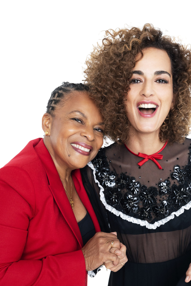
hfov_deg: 23.8
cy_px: 207
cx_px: 92
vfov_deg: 34.5
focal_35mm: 57
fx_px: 454
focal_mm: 35
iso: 640
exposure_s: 1/160
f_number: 5.6
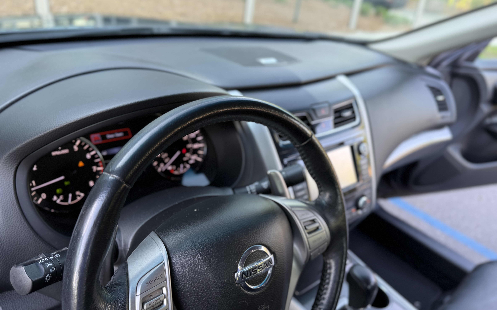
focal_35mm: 26
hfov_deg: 70.4
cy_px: 158
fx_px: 352
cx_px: 250
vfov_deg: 47.6
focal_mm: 6.76
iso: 100
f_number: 1.78
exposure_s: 1/121
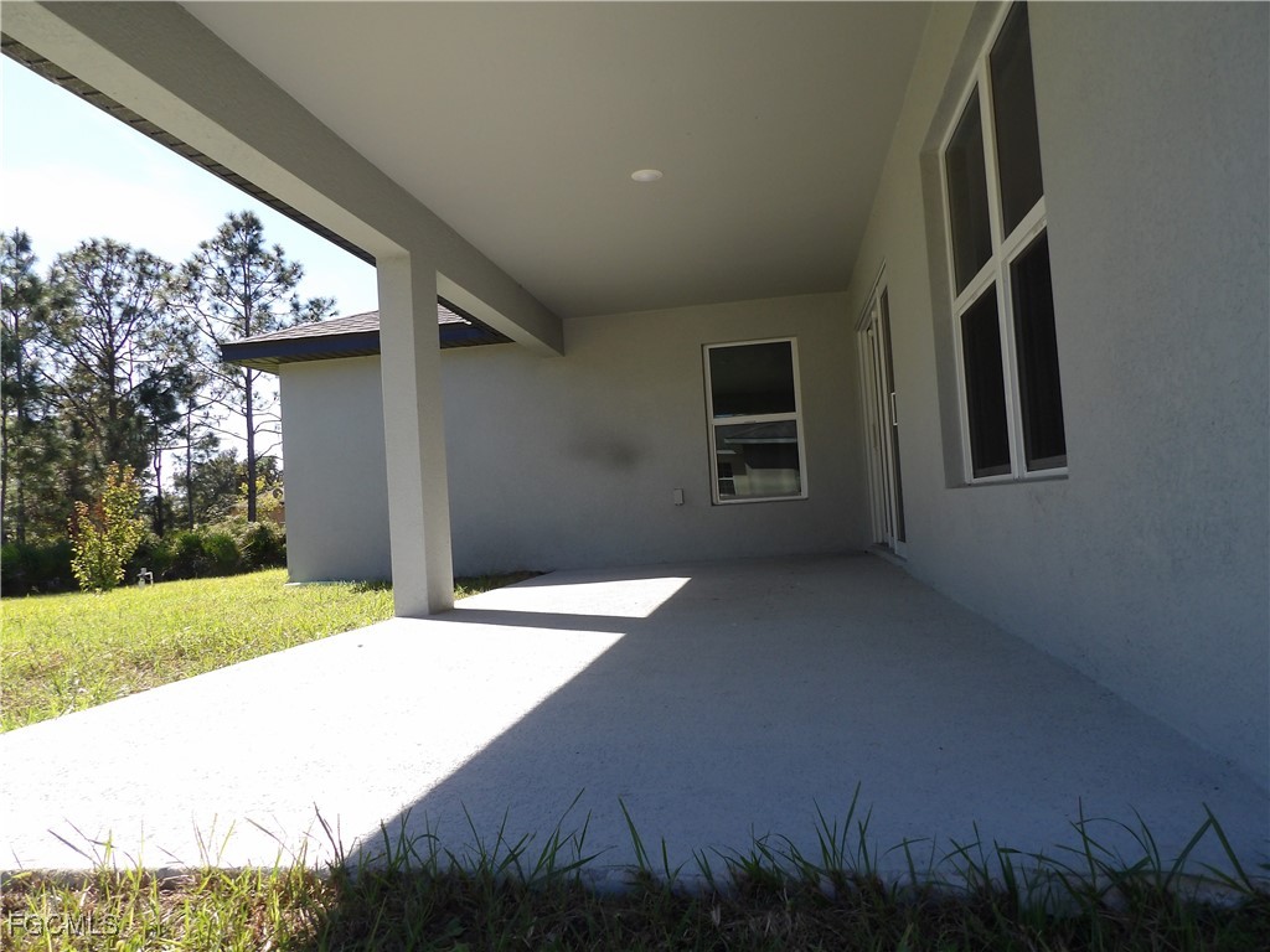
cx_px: 635
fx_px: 881
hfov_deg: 71.6
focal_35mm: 24
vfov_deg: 56.8
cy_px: 476
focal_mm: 4.3
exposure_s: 1/506
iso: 100
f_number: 3.2
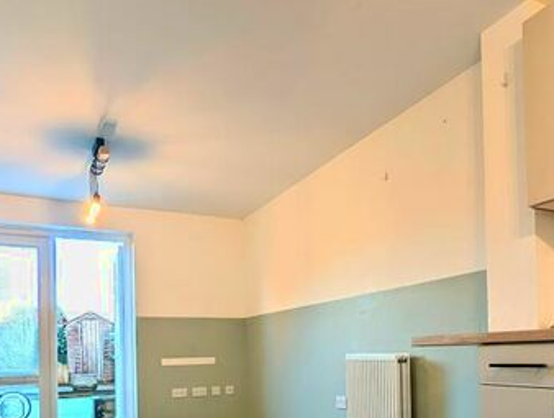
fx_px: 529
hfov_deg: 55.1
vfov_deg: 40.8
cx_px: 314
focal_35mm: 33
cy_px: 350
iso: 65
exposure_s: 1/99.1
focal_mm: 2.35
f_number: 2.2
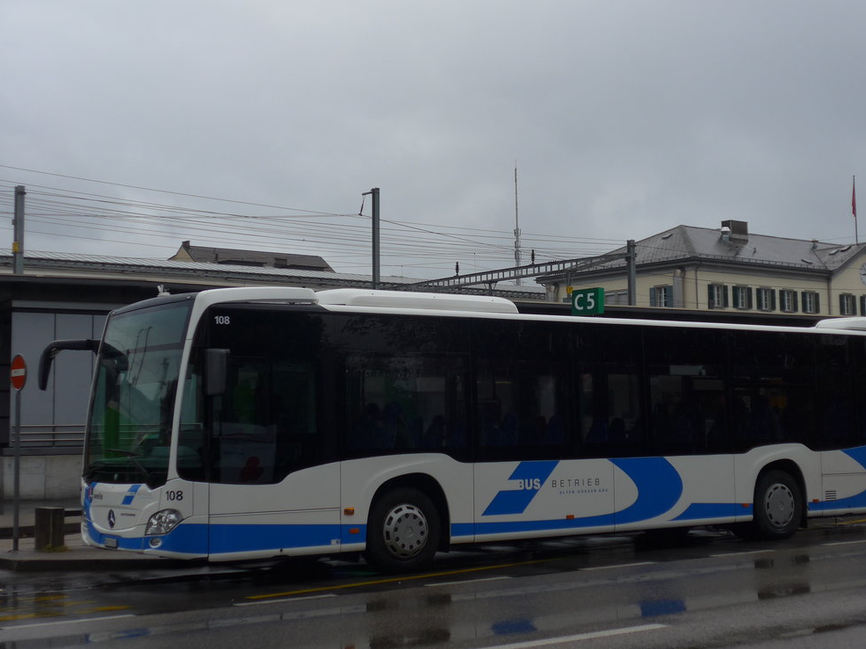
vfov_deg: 26.1
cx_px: 473
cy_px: 281
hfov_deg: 34.3
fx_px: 1401
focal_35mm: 56
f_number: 3
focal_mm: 9.5
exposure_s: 1/200
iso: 80
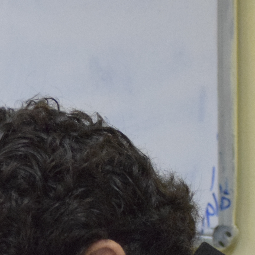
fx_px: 3075
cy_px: 277
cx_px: -94
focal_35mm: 369
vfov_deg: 4.7
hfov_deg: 4.7
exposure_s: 1/125
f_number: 4.5
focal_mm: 70
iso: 4000
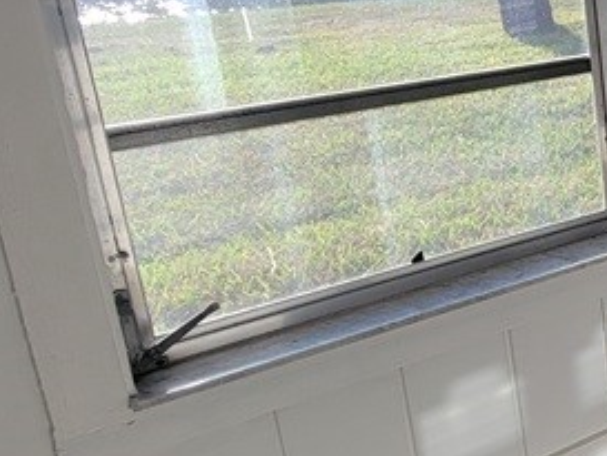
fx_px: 842
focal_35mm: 48
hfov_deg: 26.6
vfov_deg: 29.6
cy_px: 89
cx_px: 941
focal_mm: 2.2
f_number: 2.2
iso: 50
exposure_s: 1/149
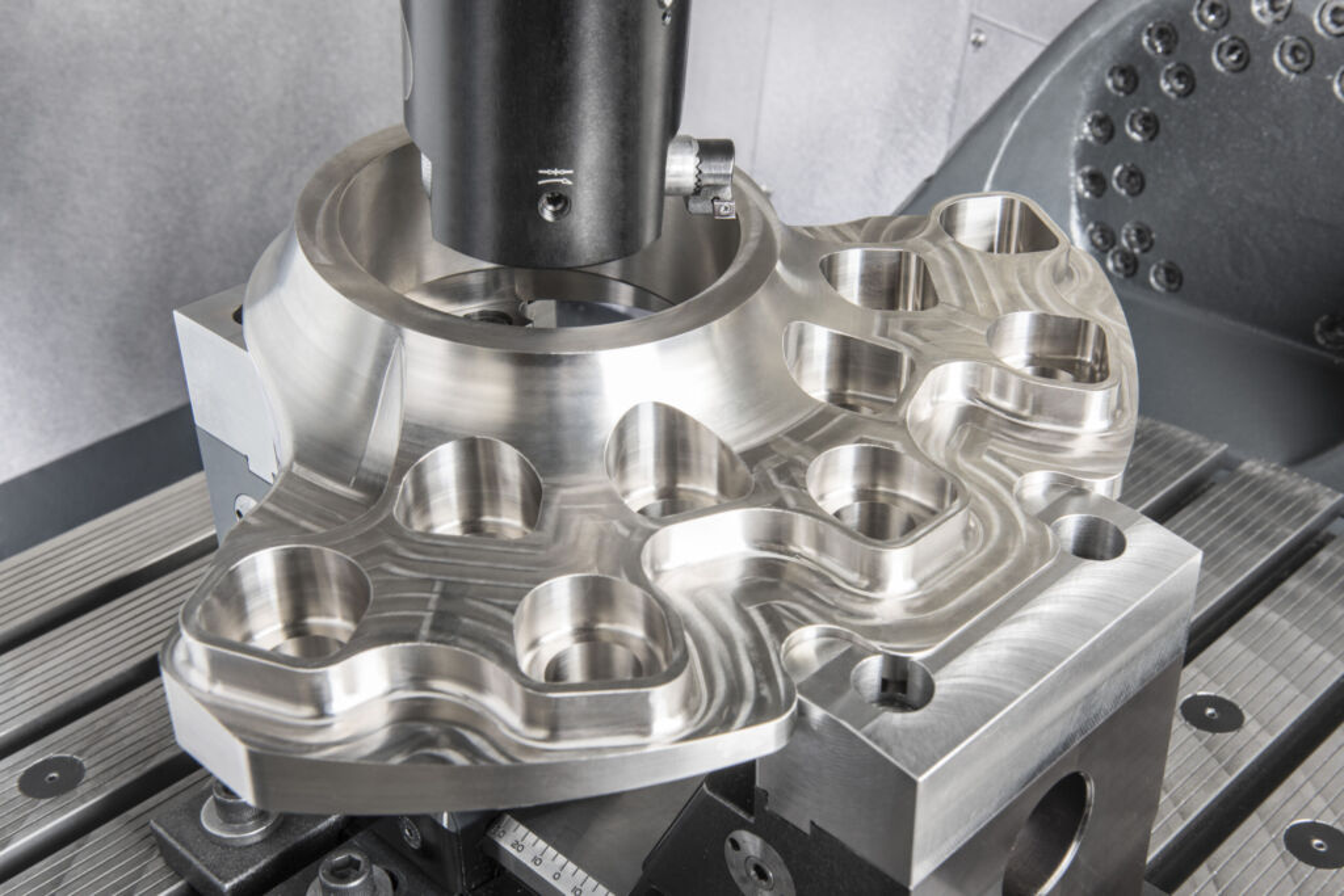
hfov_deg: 41.1
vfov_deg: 28.1
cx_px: 672
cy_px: 448
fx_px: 1792
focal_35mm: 48
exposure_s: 1/125
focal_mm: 48
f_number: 14
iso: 100
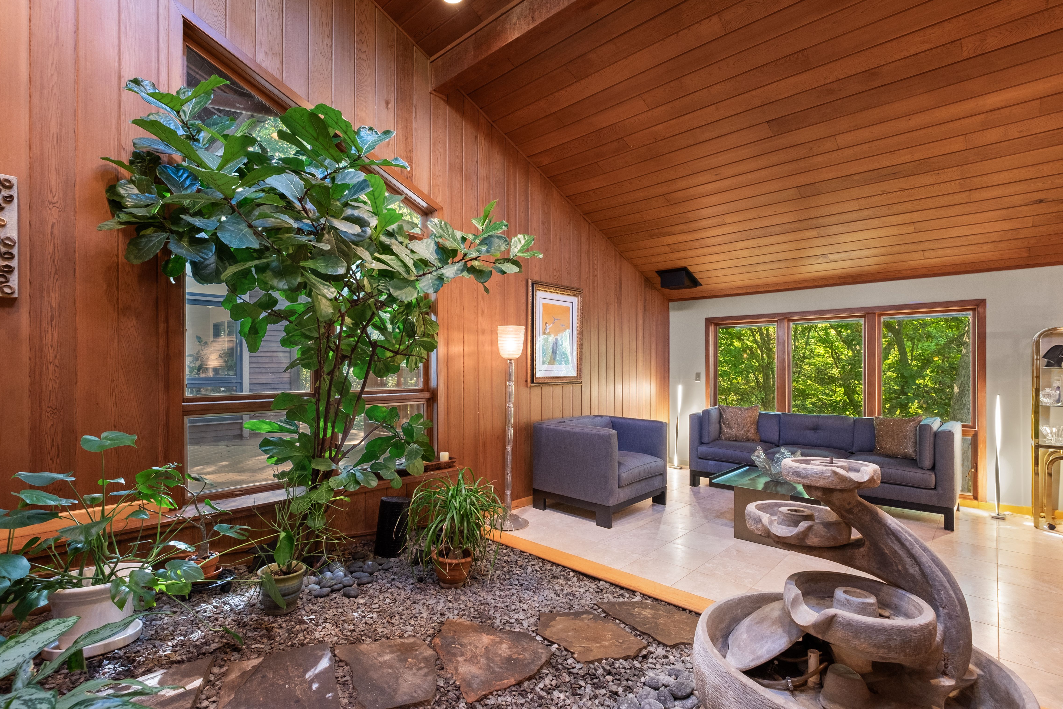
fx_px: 472
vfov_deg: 73.7
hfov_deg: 96.7
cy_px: 361
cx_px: 538
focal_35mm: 16
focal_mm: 10
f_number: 6.4
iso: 400
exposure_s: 1/25
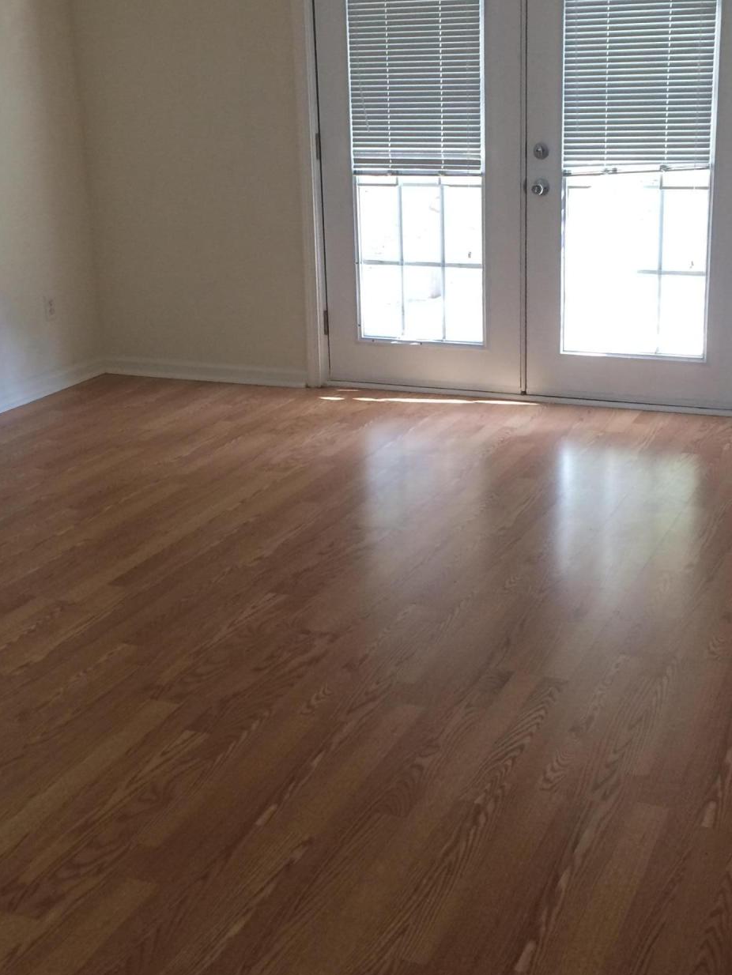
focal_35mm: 47
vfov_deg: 40.4
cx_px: 389
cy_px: 461
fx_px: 1325
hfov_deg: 30.9
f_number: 2.2
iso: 50
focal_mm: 4.15
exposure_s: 1/30
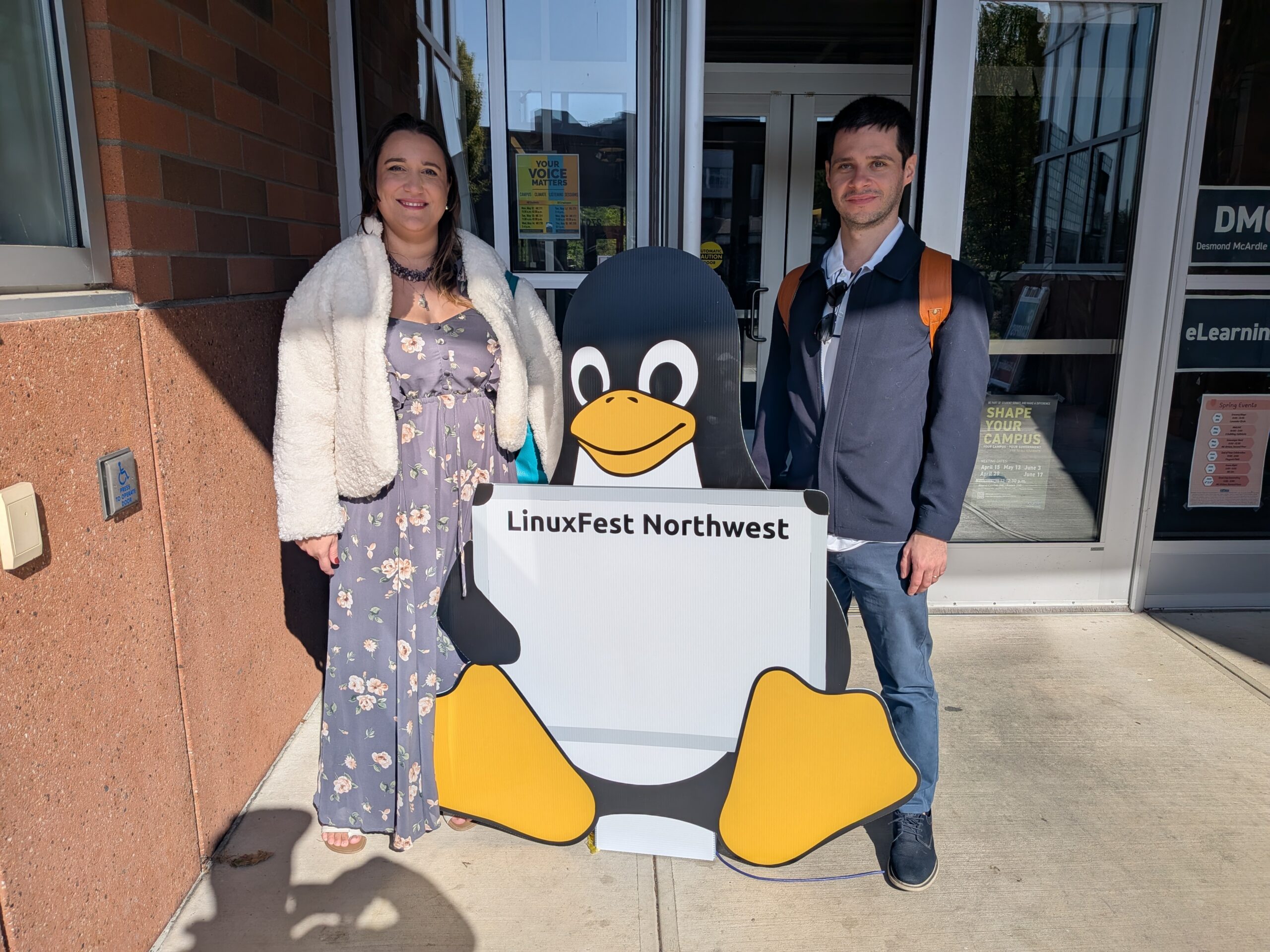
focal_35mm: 24
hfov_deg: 71.6
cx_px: 635
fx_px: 881
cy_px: 476
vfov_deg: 56.8
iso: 28
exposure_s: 1/2381
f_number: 1.7
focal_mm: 4.53
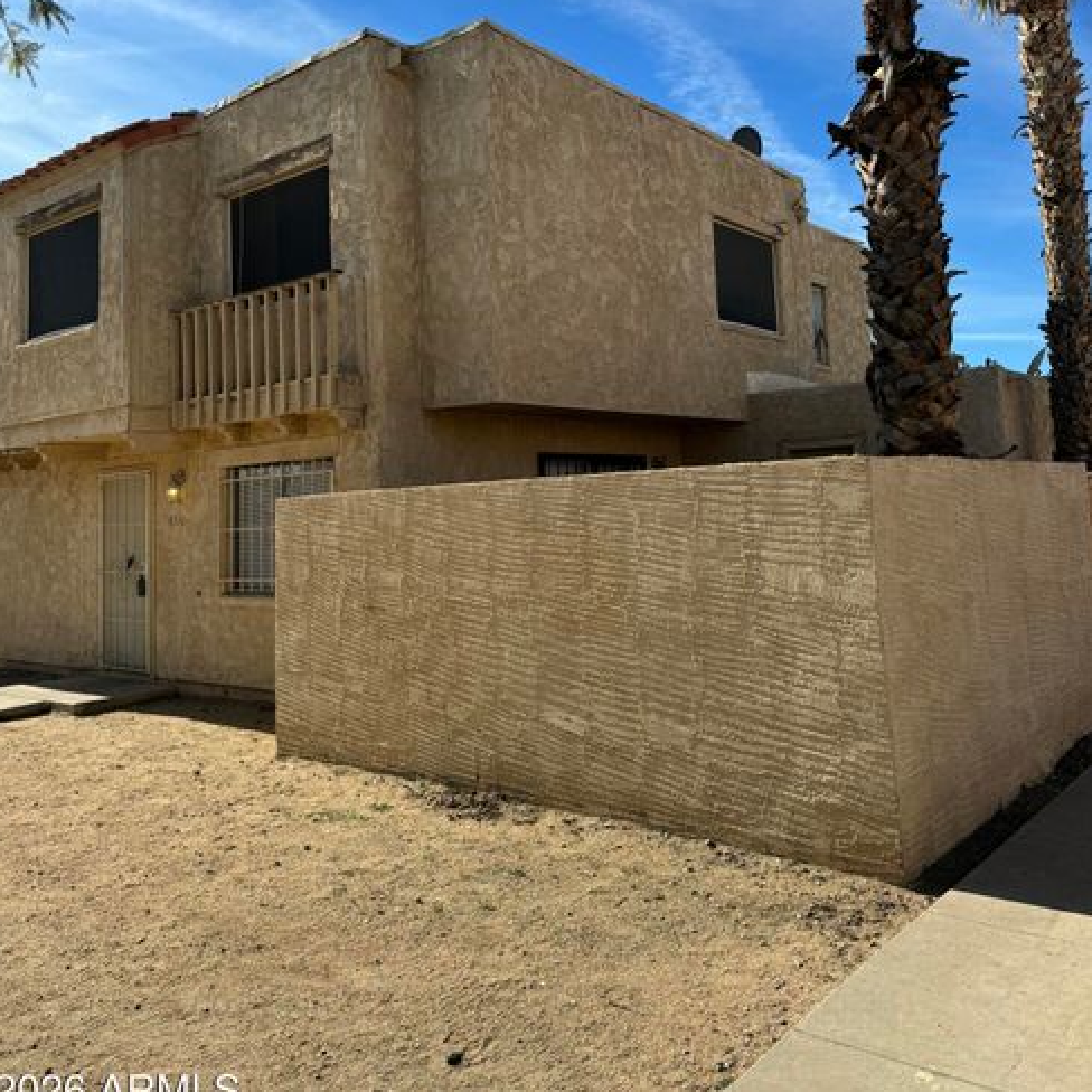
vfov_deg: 55.0
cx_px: 548
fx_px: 1035
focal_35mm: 29
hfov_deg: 55.6
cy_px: 413
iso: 80
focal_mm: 6.76
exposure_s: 1/4310
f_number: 1.78
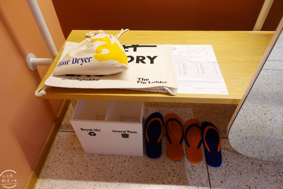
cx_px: 142
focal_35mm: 24
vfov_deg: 53.1
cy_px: 94
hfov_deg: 73.7
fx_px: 189
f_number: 1.8
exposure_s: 1/30
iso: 250
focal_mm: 9.4
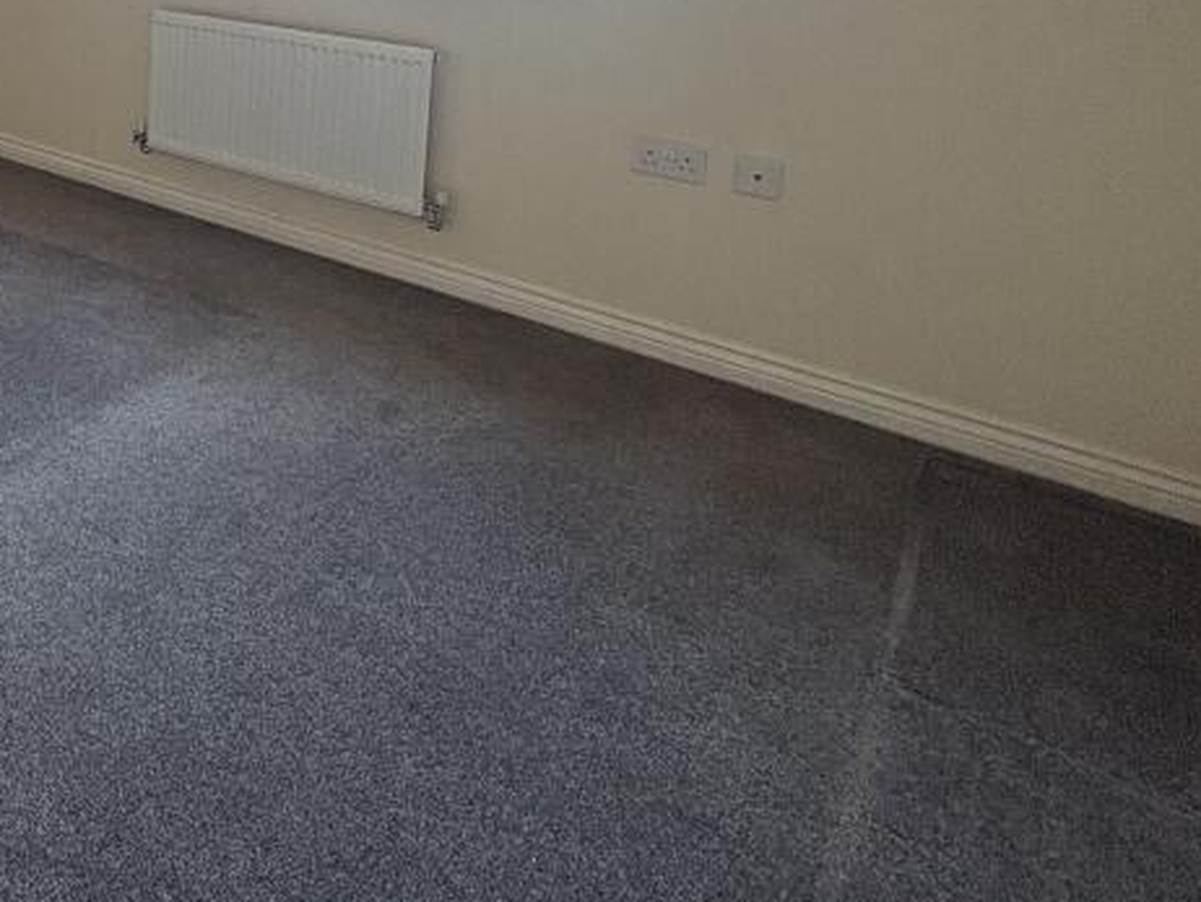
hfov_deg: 48.8
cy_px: -16
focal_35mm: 31
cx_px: 23
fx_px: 1076
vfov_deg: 39.6
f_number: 2.2
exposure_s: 1/82
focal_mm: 2.22
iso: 250
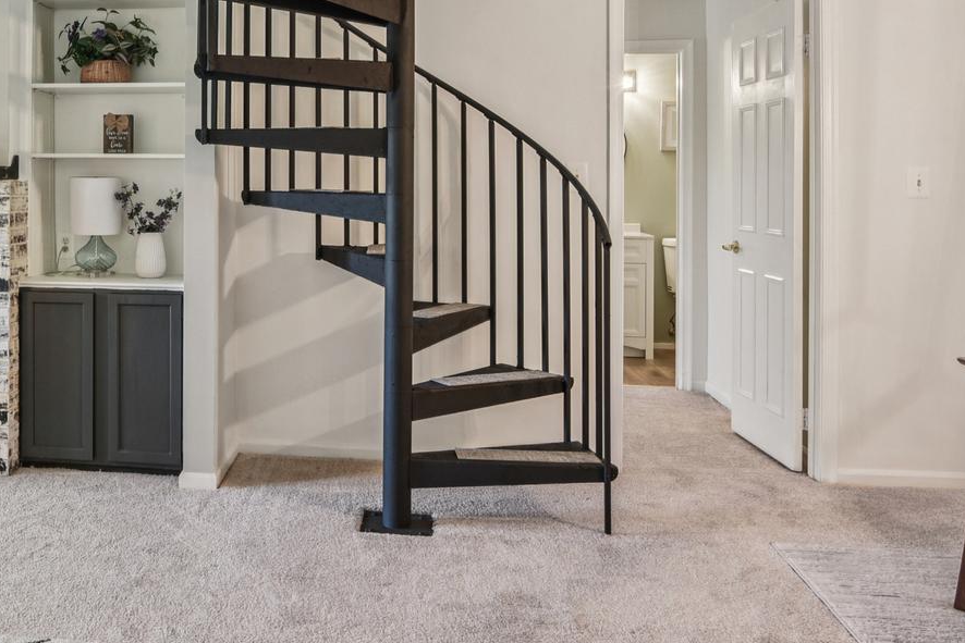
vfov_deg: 35.4
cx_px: 229
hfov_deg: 49.6
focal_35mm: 37
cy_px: 186
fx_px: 992
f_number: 8
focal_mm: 16
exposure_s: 1/10
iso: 400
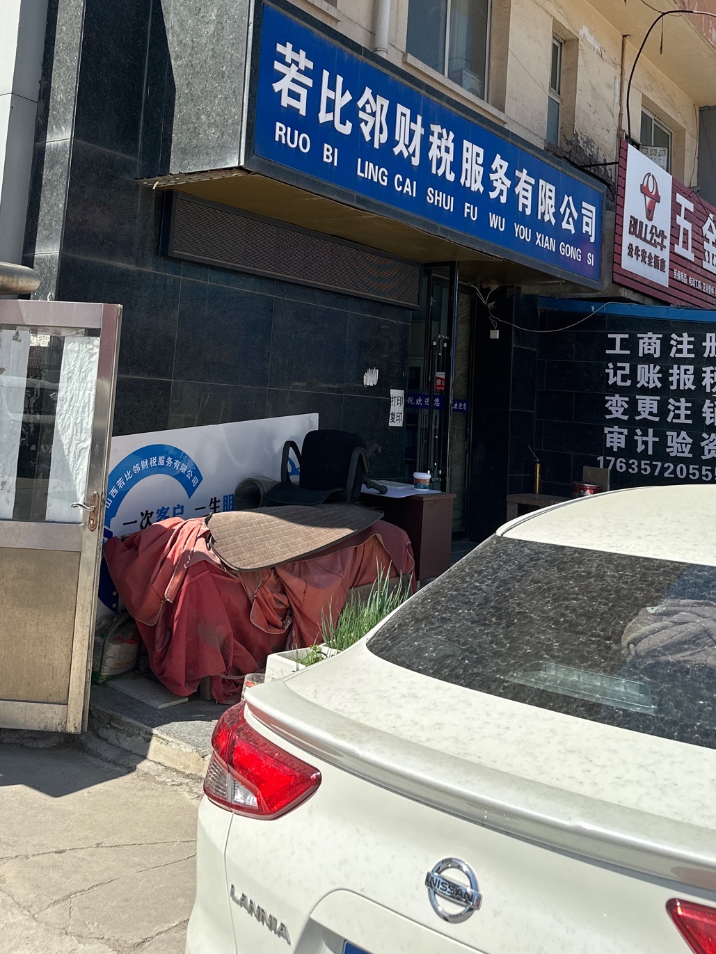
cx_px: 326
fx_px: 965
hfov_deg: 40.7
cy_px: 269
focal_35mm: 35
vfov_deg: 51.0
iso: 80
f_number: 1.78
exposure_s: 1/3247
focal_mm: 6.86
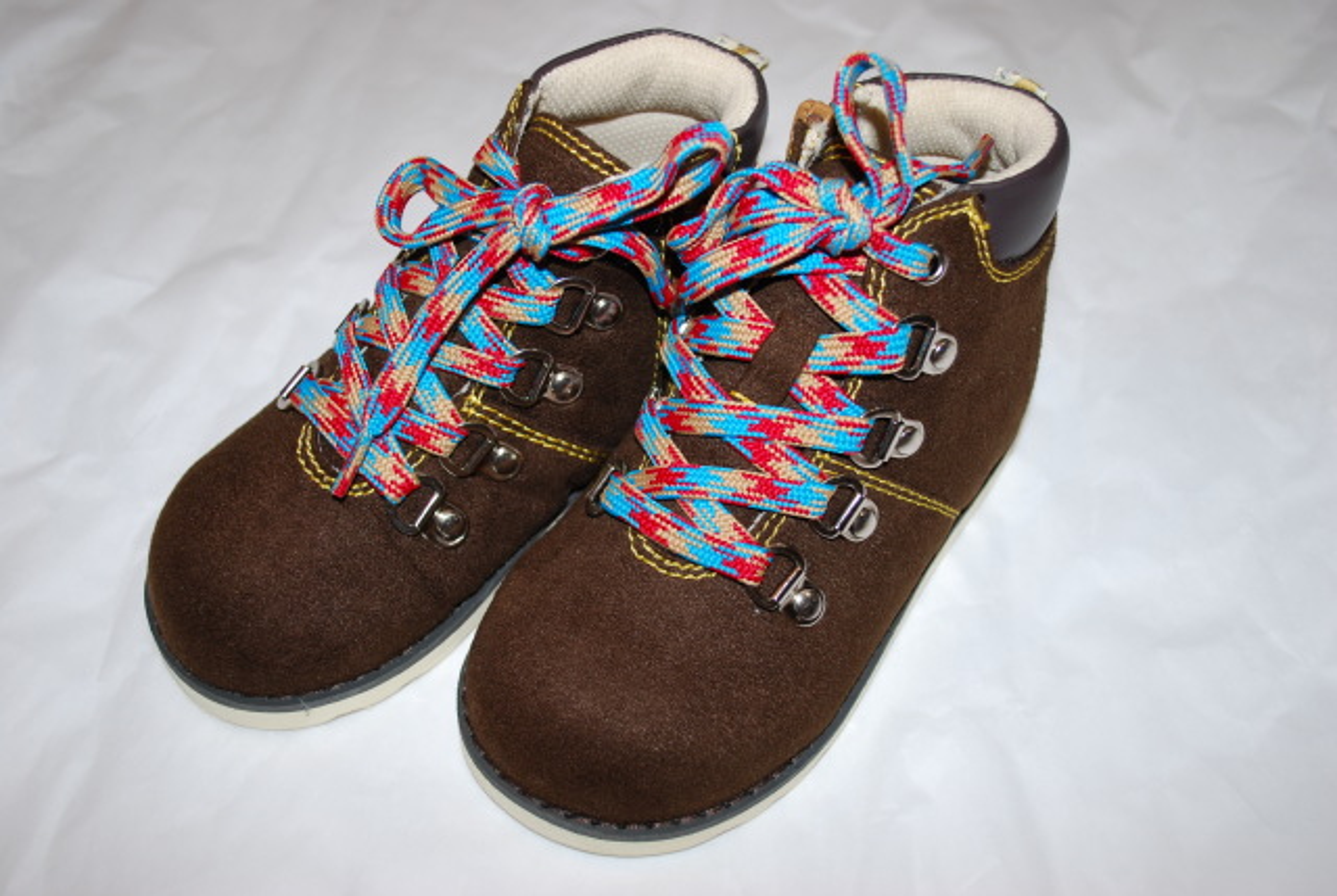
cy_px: 448
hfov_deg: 49.5
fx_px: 1451
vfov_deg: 34.3
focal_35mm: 39
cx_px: 668
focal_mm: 26
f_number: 4.2
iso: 200
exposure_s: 1/60
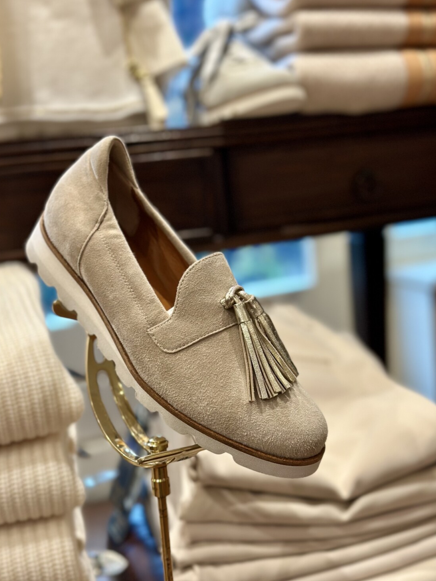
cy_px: 287
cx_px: 217
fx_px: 823
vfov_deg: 38.9
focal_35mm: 49
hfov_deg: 29.7
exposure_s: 1/100
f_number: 1.78
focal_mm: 6.86
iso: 160
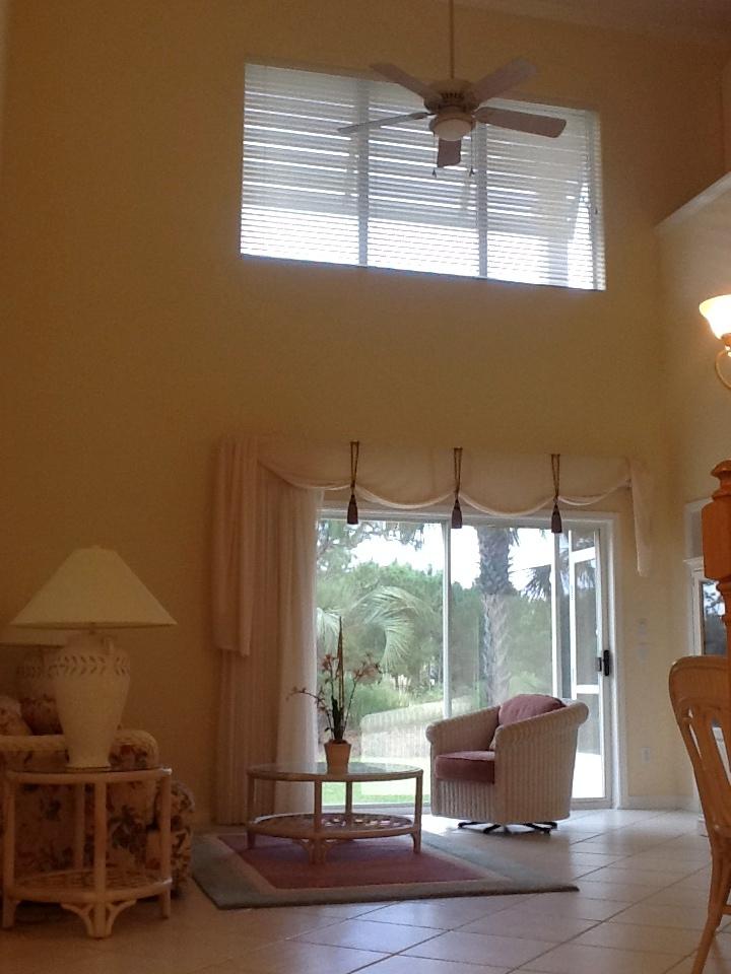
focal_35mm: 44
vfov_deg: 42.9
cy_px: 487
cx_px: 366
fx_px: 1239
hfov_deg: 32.9
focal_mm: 2.03
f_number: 2.4
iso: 64
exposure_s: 1/60
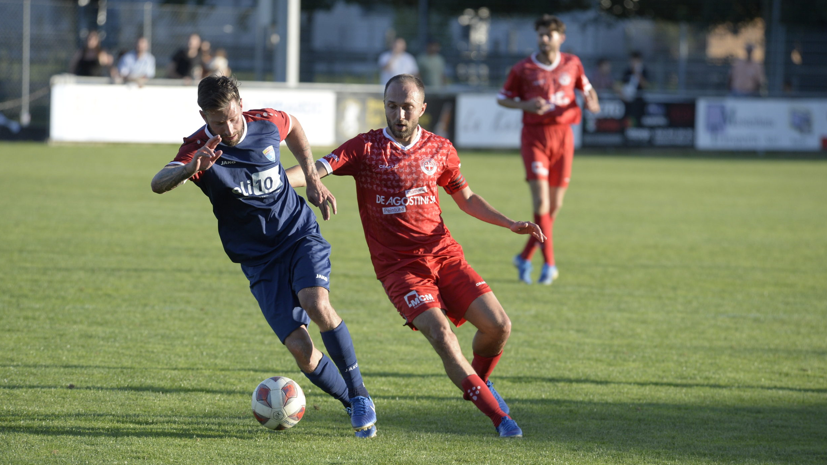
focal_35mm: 292
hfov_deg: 7.4
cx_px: 410
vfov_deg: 4.2
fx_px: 6403
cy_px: 244
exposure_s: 1/2000
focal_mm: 270
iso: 1100
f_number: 5.3
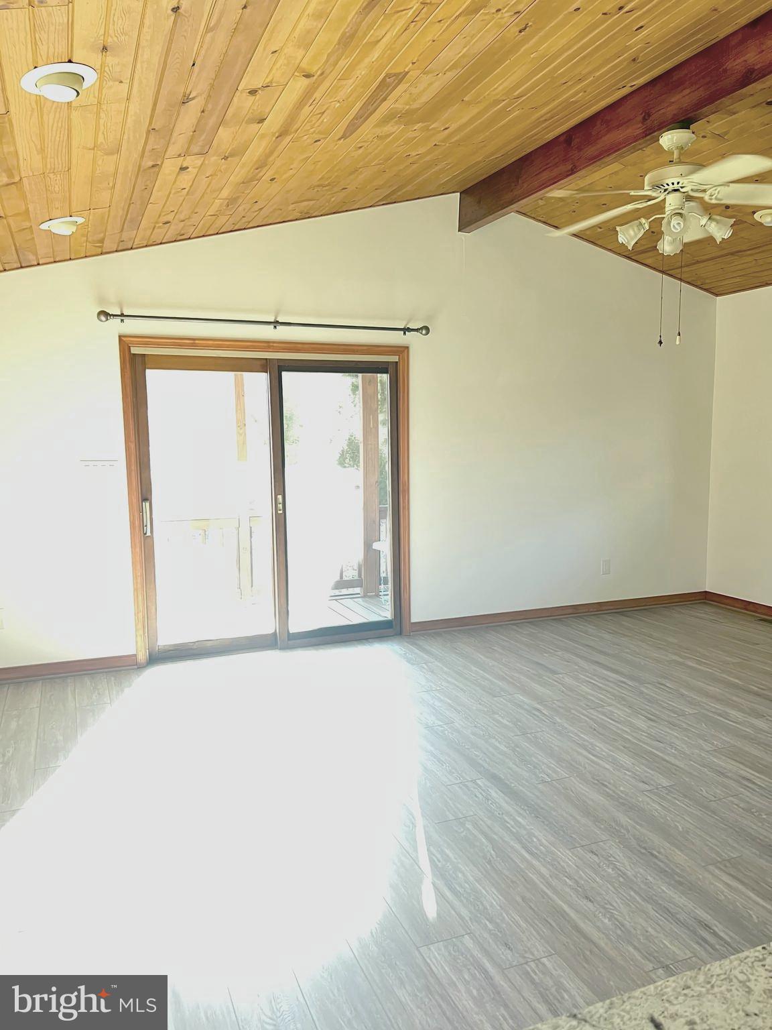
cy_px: 515
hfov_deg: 53.1
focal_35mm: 26
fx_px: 773
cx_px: 386
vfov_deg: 67.3
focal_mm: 5.7
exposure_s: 1/30
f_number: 1.5
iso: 800
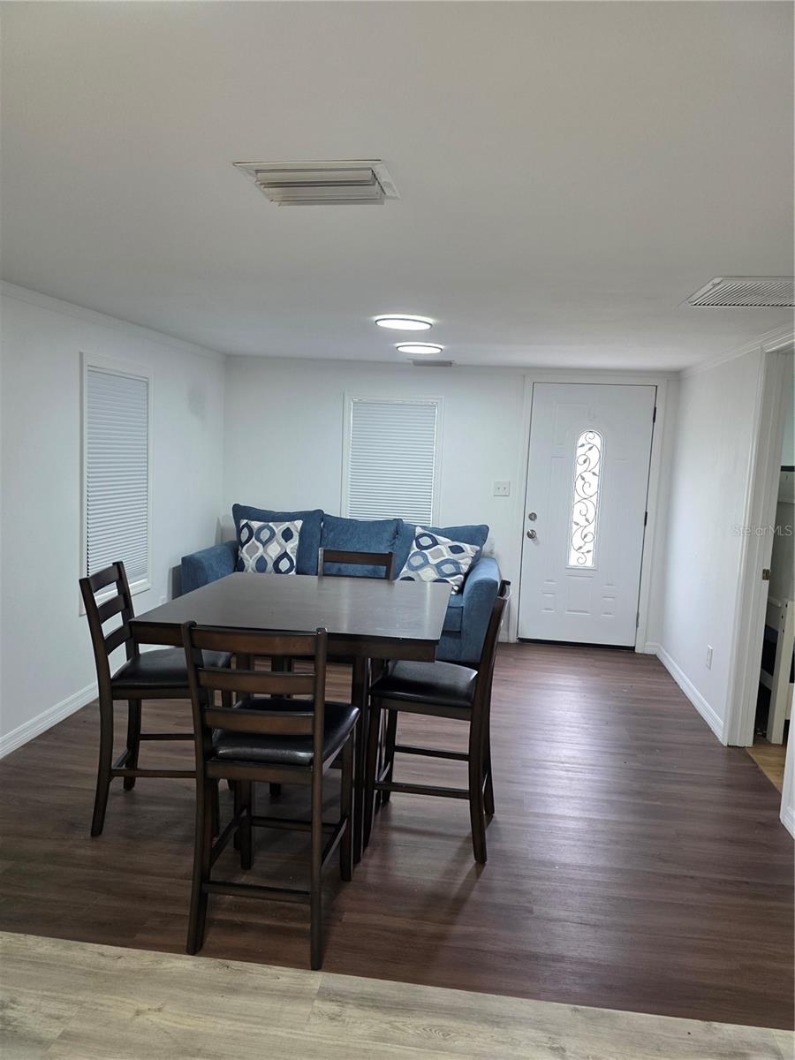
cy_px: 530
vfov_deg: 73.9
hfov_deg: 58.9
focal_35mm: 23
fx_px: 704
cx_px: 398
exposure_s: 1/120
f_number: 1.7
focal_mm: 6.3
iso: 200
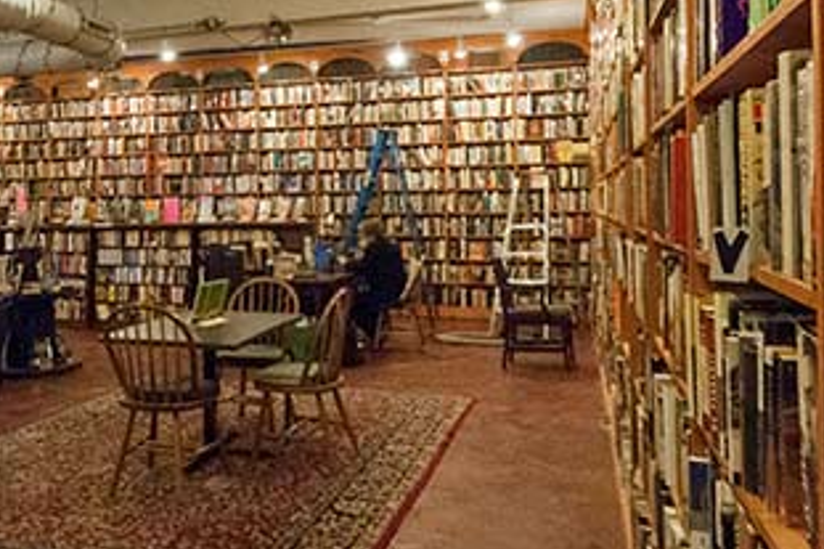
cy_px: 277
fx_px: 641
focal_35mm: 28
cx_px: 321
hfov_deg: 64.8
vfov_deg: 46.4
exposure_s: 1/160
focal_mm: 10
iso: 1600
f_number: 3.5
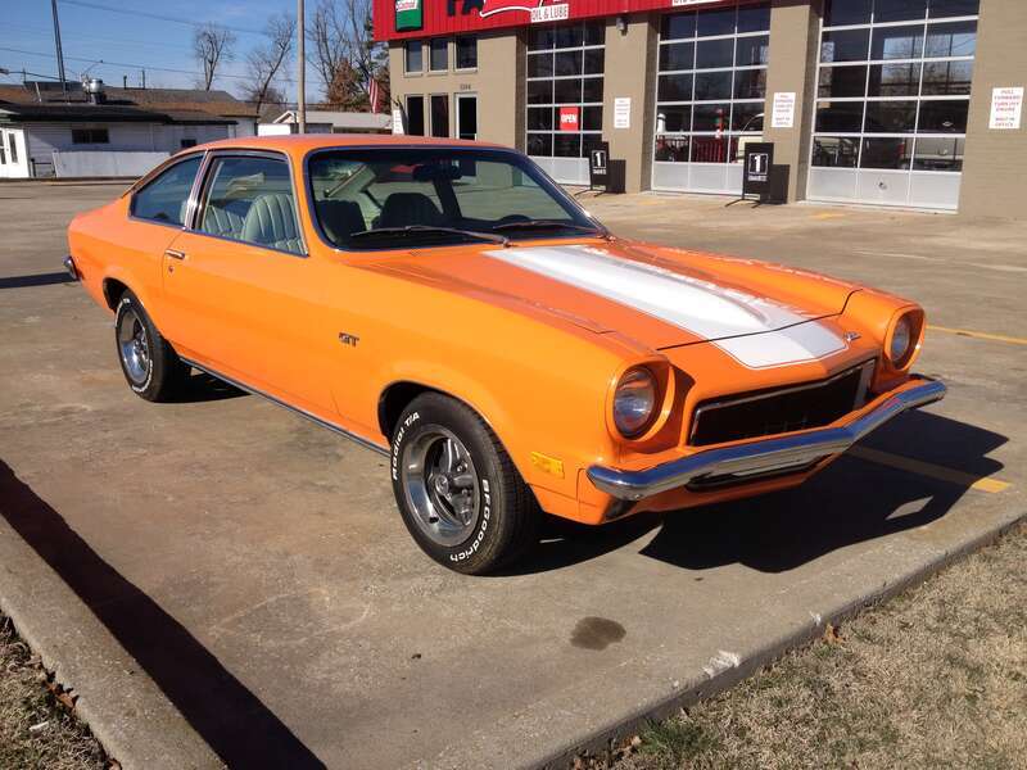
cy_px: 385
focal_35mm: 35
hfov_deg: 52.6
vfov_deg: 40.7
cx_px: 514
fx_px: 1038
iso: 50
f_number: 2.4
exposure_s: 1/2123
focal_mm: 4.28
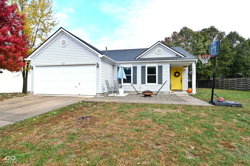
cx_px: 125
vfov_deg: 67.4
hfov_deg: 90.0
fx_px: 125
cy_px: 83
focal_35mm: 18
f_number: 6.3
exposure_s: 1/500
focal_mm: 12
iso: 320
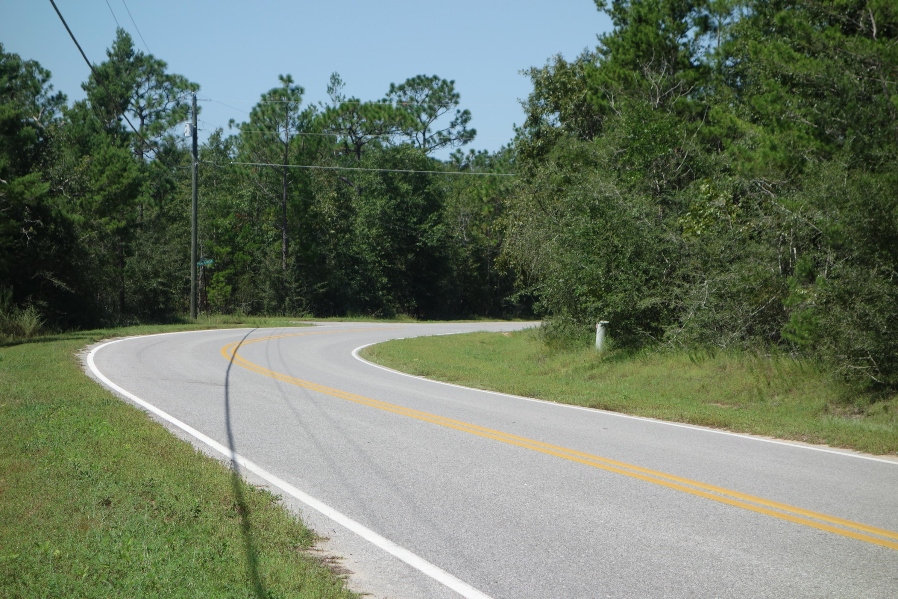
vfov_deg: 13.7
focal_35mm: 100
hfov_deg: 20.4
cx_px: 449
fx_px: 2494
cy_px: 300
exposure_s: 1/640
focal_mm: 37.1
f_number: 5.6
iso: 125
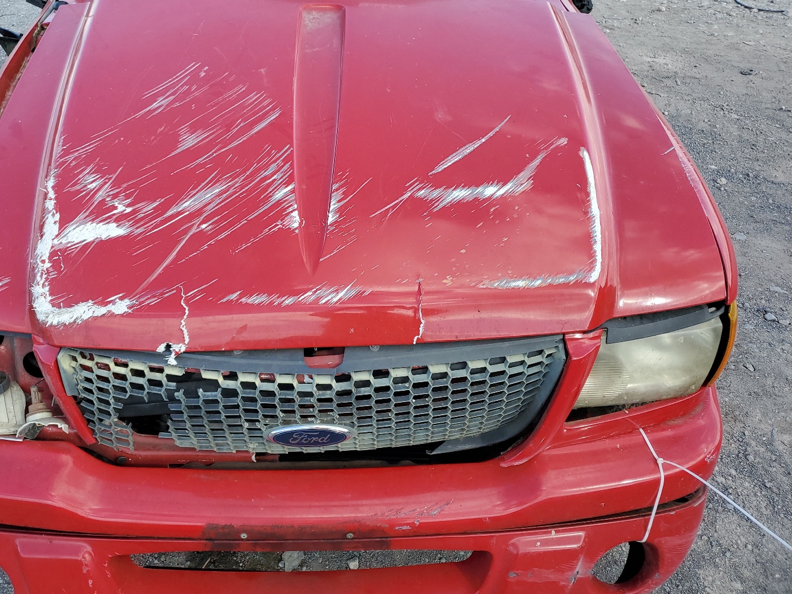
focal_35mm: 30
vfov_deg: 46.6
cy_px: 254
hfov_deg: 59.7
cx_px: 337
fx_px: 686
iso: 50
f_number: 1.5
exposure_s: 1/769
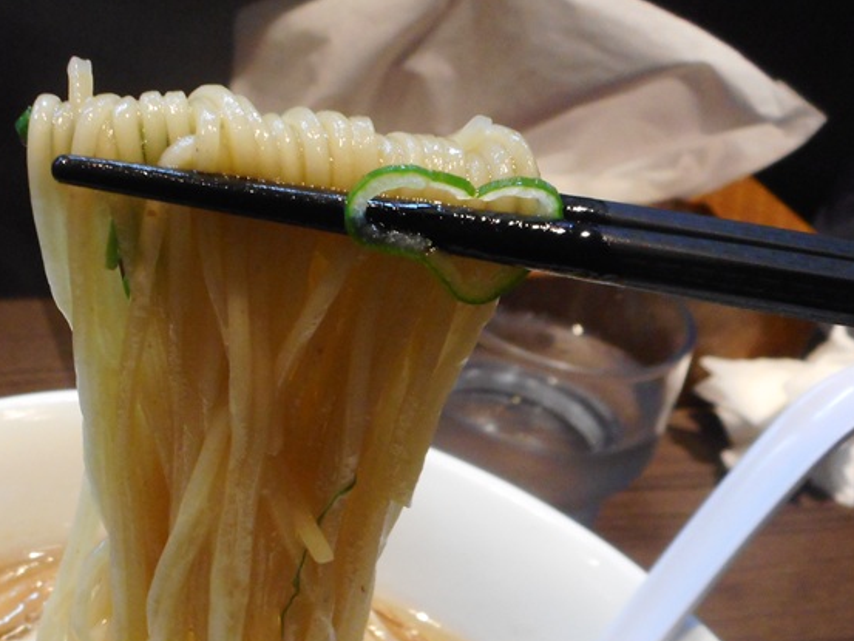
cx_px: 154
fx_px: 1456
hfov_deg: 31.7
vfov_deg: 24.3
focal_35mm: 59
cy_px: 553
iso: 400
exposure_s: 1/20
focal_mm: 6
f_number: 4.2
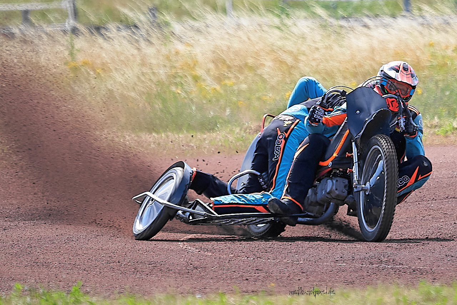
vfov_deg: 2.3
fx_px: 7618
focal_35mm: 600
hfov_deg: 3.4
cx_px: 228
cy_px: 152
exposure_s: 1/800
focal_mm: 400
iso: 320
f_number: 5.6
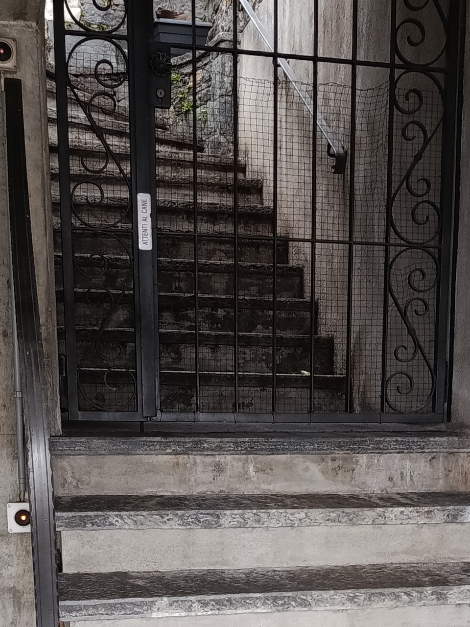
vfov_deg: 30.4
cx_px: 306
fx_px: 1086
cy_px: 591
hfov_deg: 24.3
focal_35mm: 60
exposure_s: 1/33.3
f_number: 1.7
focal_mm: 5.24
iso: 1319
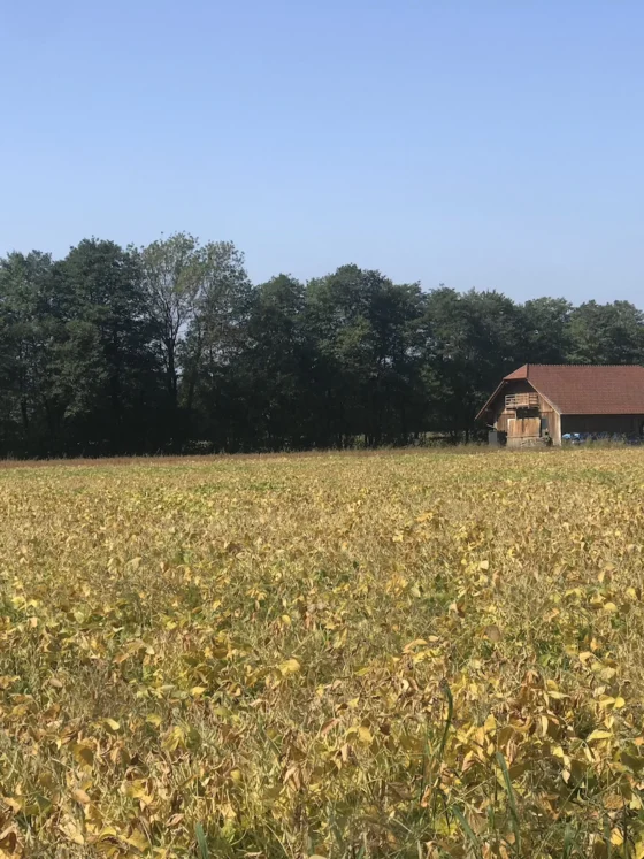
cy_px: 430
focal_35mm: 57
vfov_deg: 33.8
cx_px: 322
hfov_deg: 25.7
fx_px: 1414
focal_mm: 6.6
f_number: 2.8
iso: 20
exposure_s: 1/736
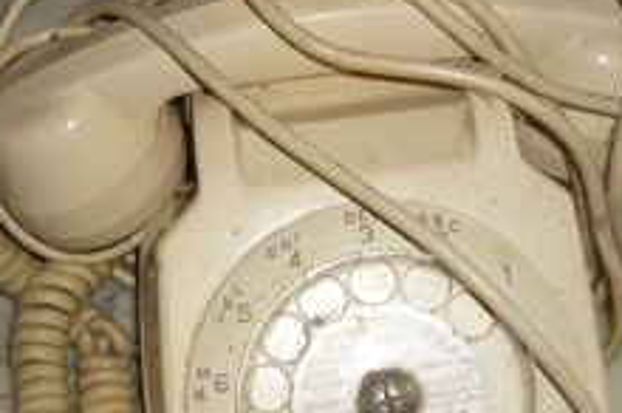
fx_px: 1294
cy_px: 402
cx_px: 249
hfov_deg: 27.0
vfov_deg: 17.7
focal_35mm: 75
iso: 100
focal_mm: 5.5
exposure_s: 1/30
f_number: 2.8
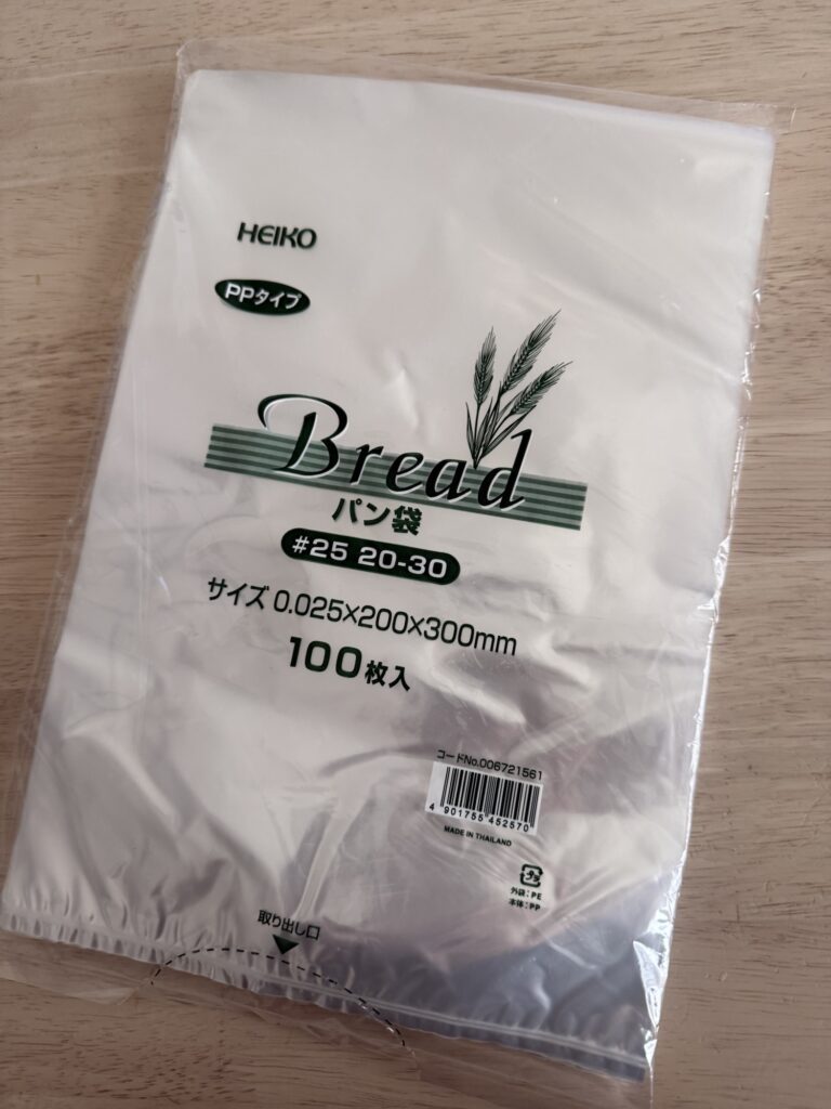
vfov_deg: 71.6
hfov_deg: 56.8
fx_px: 768
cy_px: 554
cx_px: 416
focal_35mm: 24
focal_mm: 6.76
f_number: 1.78
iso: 160
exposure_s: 1/49
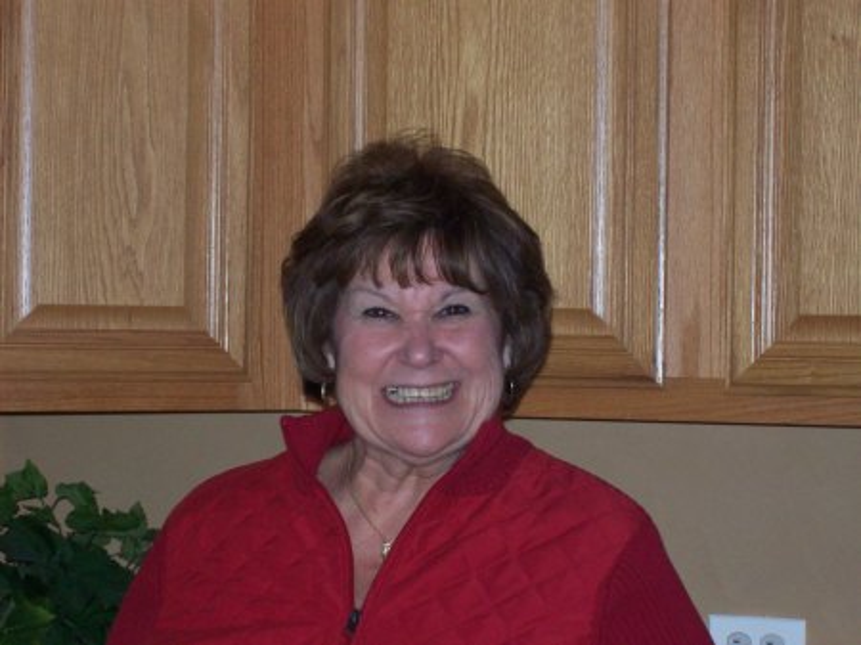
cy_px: 322
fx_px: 2685
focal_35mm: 108
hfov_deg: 18.2
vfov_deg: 13.7
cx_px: 430
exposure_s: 1/128
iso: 200
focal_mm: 18
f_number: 4.8
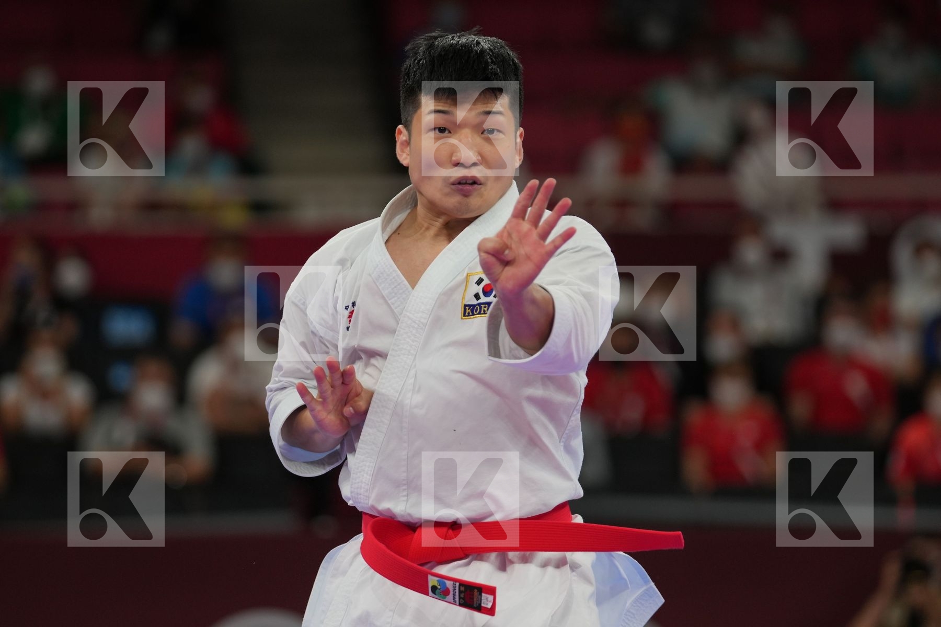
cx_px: 470
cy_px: 314
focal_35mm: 256
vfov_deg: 5.4
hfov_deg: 8.0
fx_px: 6691
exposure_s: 1/1000
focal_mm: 171
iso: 500
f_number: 2.8
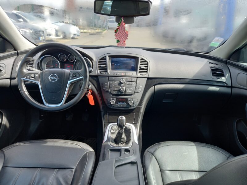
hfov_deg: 69.4
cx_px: 124
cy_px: 92
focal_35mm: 25
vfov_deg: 54.9
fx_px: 178
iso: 50
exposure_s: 1/100
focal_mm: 4.6
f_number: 2
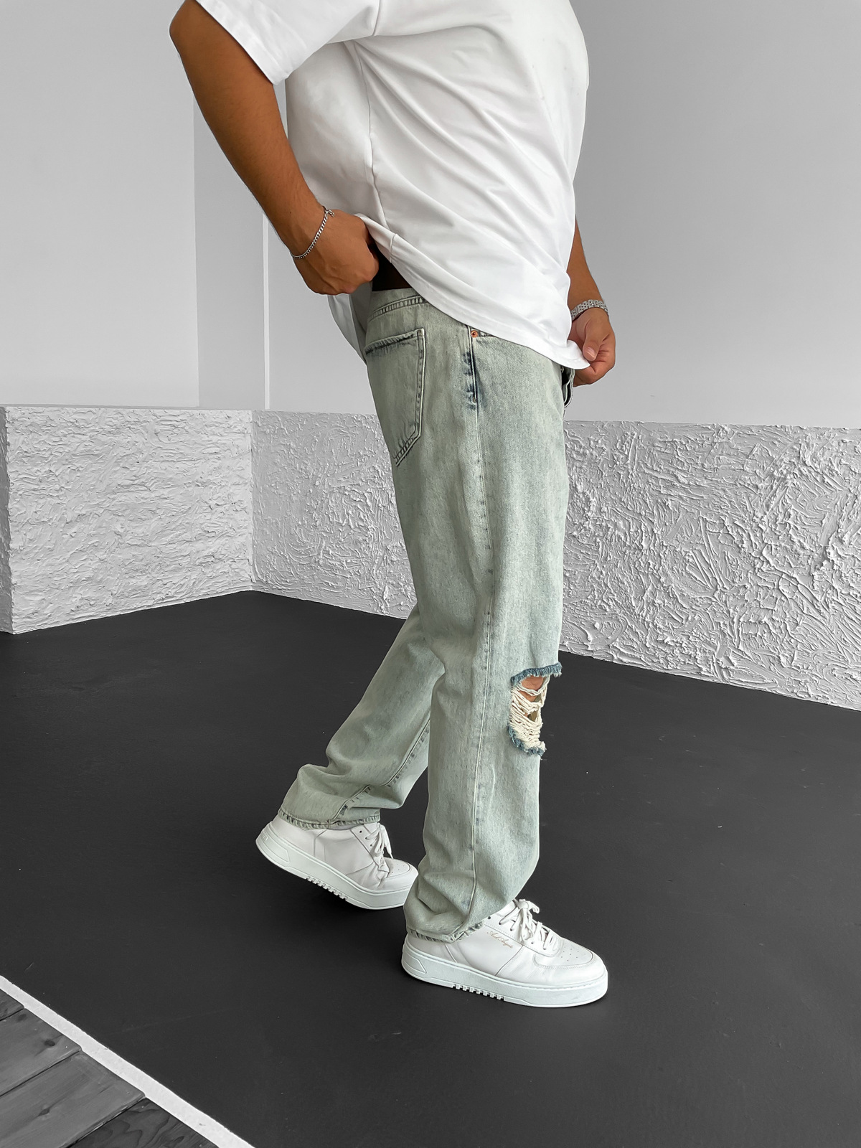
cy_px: 574
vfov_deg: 61.7
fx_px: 962
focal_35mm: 29
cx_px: 430
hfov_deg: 48.2
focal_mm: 3
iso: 20
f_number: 1.8
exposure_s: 1/120
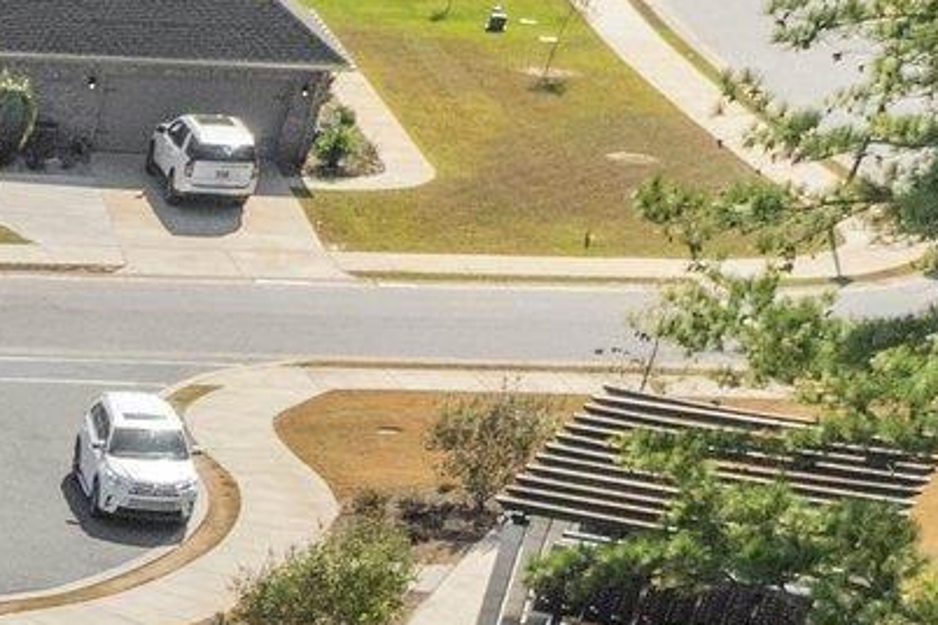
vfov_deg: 10.9
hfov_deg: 13.7
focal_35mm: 112
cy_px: 1343
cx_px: -1241
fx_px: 2918
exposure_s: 1/100
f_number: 2.8
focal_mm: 8.38
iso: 100
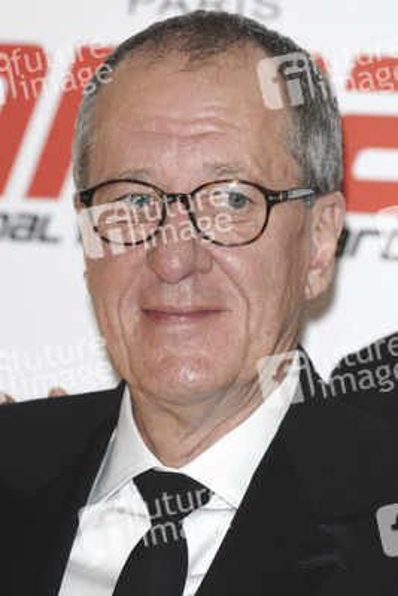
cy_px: 298
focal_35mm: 300
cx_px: 199
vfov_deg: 6.9
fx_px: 4970
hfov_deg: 4.6
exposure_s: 1/200
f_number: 4
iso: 250
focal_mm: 200
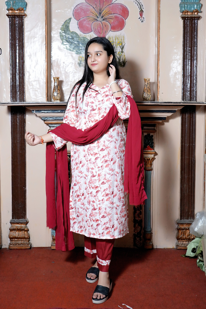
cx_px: 103
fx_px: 318
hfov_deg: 35.9
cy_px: 154
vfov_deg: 51.9
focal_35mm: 37
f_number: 5
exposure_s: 1/125
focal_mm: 37
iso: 1600
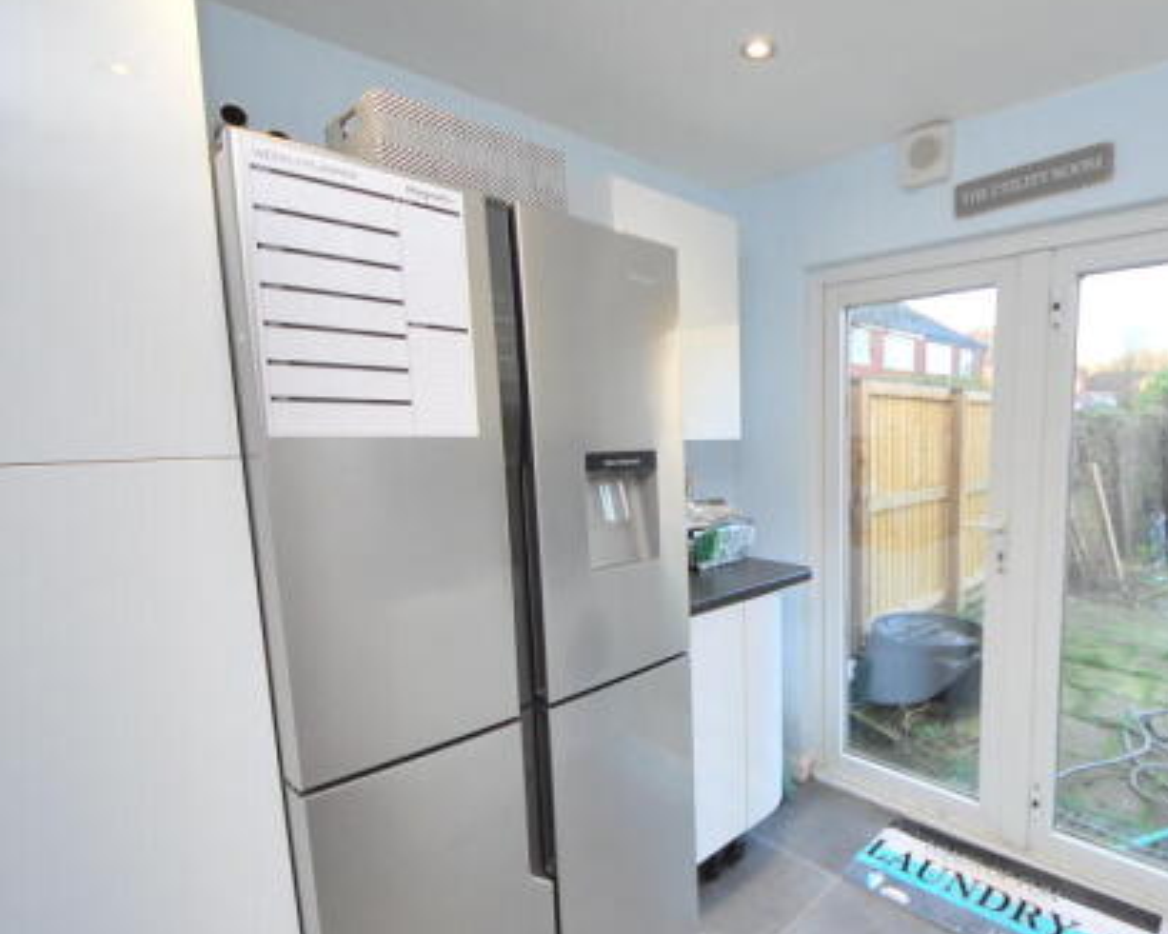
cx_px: 792
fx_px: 622
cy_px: 516
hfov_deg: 83.0
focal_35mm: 18
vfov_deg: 73.6
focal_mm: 8
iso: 200
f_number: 4.5
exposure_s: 1/60
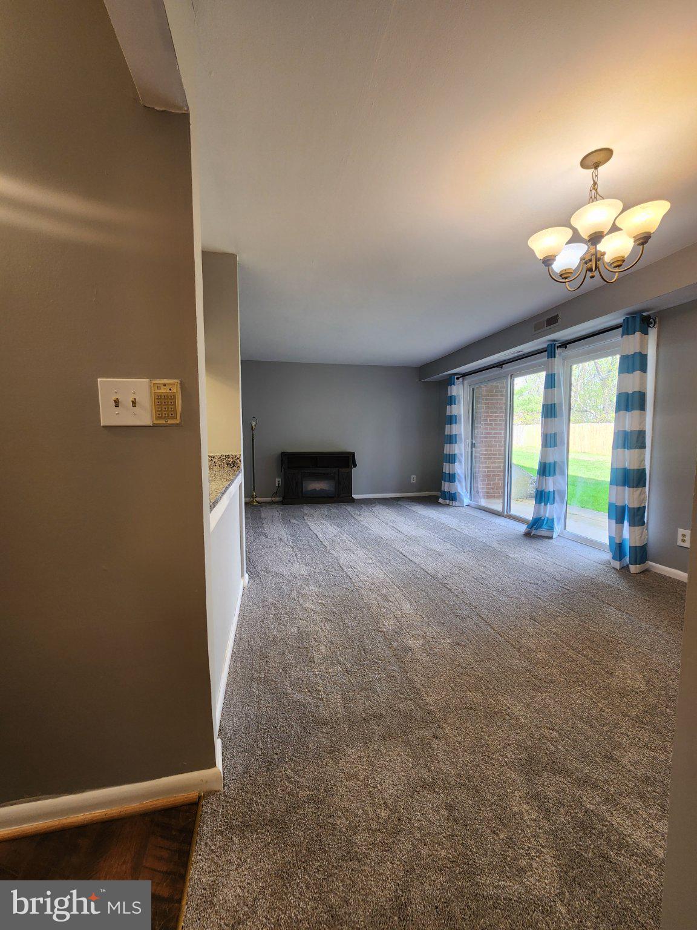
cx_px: 348
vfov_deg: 106.2
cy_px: 465
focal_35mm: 13
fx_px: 349
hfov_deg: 89.9
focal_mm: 2.2
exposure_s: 1/60
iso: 100
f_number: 2.2
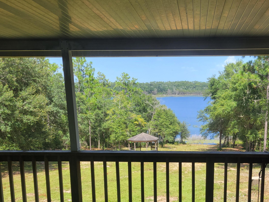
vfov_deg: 38.2
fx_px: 288
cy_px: 136
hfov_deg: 49.1
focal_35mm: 37
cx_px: 183
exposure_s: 1/771
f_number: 1.8
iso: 40
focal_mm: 5.4
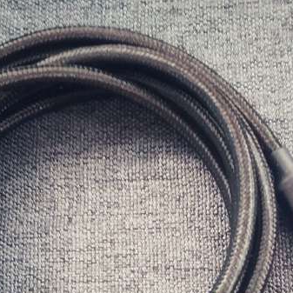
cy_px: 276
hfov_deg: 20.0
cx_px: 216
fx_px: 824
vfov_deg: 19.7
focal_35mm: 86
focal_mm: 4.5
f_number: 2
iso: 503
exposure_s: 1/17
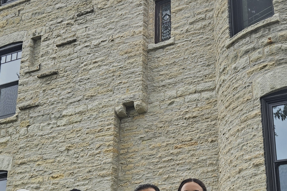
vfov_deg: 20.2
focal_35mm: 67
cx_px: 177
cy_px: 134
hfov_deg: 30.0
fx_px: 534
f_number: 1.8
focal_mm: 5.4
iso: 50
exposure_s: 1/387
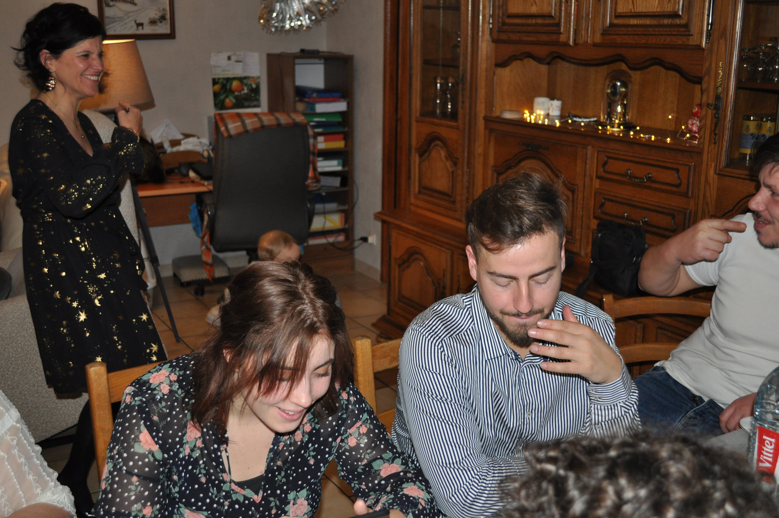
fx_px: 843
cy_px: 259
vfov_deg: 34.1
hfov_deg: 49.6
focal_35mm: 39
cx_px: 390
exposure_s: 1/60
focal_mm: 26
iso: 800
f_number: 4.2
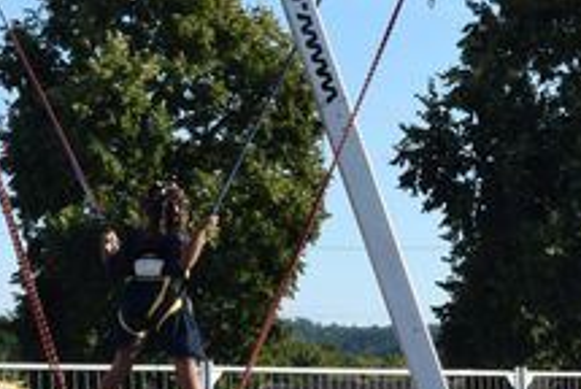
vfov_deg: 7.5
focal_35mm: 181
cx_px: 1024
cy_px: 508
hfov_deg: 10.7
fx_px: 2925
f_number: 9
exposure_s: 1/320
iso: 200
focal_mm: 26
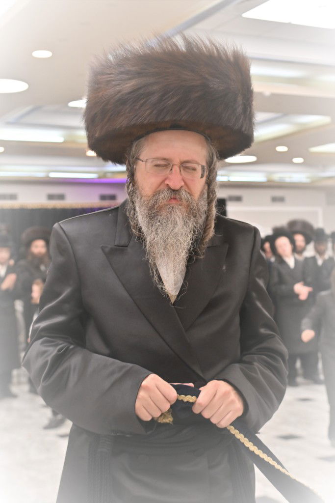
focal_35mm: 50
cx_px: 168
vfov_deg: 39.6
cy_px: 252
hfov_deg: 27.0
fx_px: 698
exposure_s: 1/200
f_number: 4.5
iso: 800
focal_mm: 50
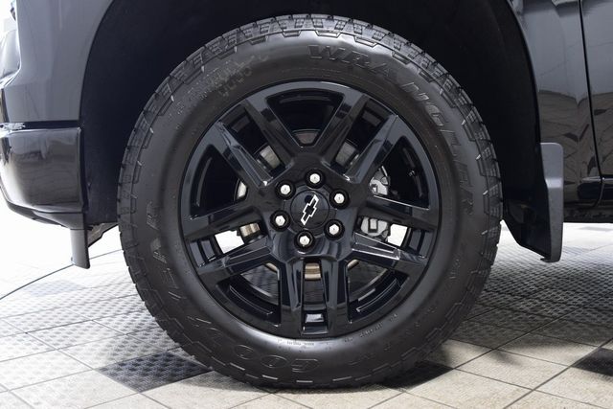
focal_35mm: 36
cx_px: 306
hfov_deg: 53.1
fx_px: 613
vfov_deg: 36.9
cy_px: 204
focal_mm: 24
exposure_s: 1/15
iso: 1600
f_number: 5.6
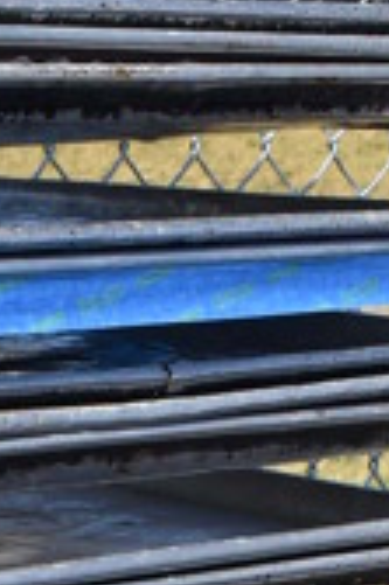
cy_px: 1147
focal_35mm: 148
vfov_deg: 12.4
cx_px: -25
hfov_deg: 9.2
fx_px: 2404
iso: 200
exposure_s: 1/400
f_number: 8
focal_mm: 18
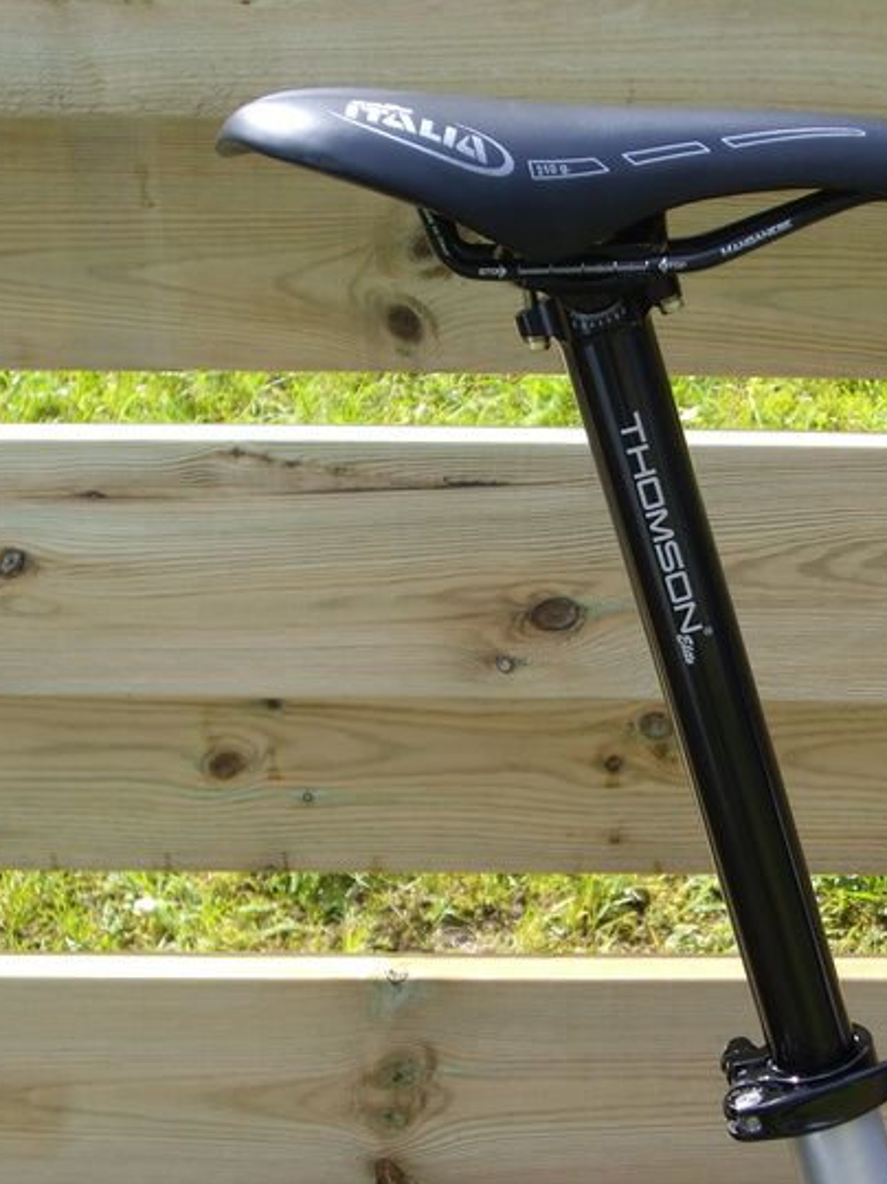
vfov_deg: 26.3
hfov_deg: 19.8
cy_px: 595
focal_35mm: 74
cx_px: 660
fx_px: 2529
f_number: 3.3
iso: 50
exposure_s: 1/160
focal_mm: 9
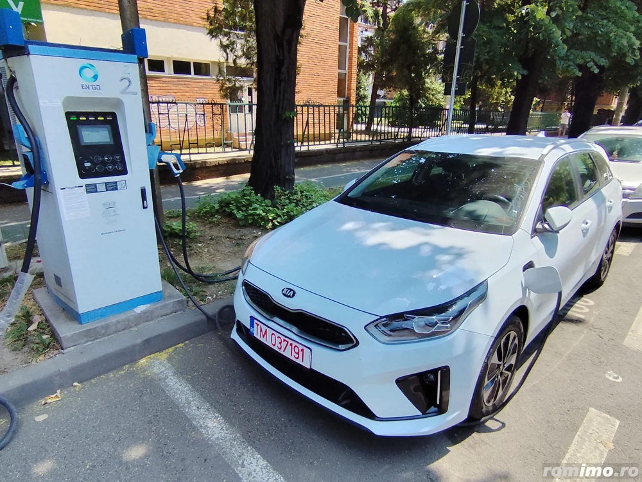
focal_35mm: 20
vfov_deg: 66.0
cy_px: 241
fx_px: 371
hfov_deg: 81.7
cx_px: 321
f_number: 2.2
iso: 50
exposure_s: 1/742
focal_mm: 1.65
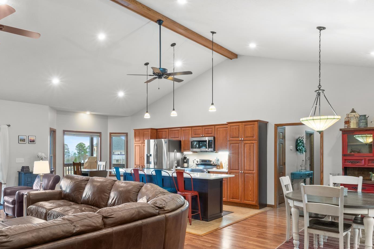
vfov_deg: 47.6
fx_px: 280
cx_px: 131
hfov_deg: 65.9
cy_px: 149
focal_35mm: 27
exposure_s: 1.6
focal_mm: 10
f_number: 9
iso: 200
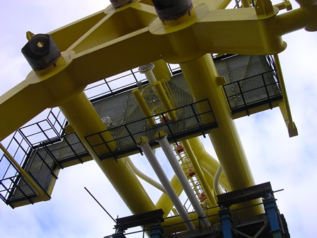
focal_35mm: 38
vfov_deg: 37.7
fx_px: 348
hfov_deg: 49.0
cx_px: 158
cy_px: 119
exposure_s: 1/530
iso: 100
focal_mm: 5.8
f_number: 2.8
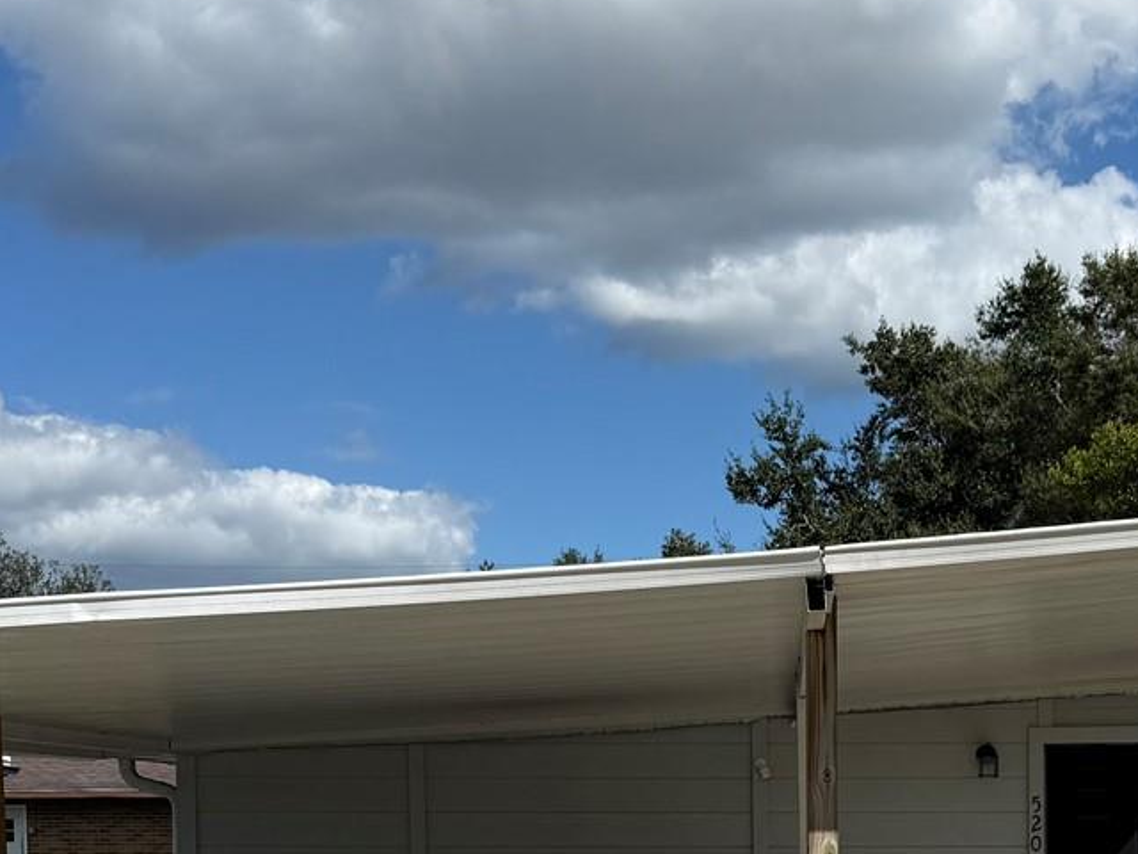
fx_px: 1972
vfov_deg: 23.2
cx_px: 793
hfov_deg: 31.8
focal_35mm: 60
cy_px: 898
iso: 80
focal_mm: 6.76
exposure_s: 1/7353
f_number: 1.78
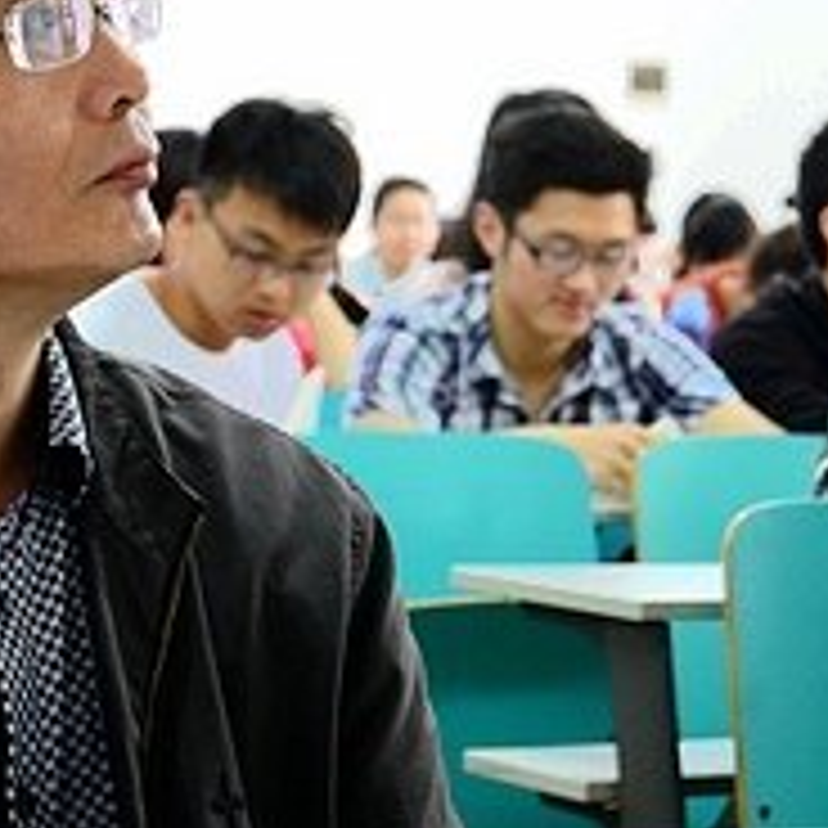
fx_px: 4276
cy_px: 160
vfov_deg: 11.0
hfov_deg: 11.1
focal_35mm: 158
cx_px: 450
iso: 1600
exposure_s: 1/30
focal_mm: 38
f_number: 5.6
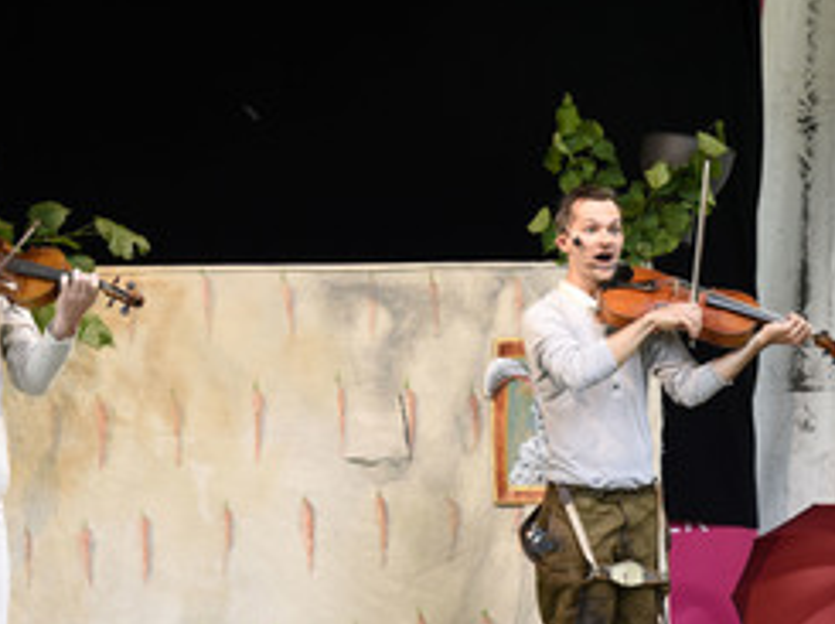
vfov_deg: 11.9
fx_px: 2987
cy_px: 436
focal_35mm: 124
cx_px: 475
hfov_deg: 15.9
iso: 1000
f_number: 6.3
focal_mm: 70
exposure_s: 1/100
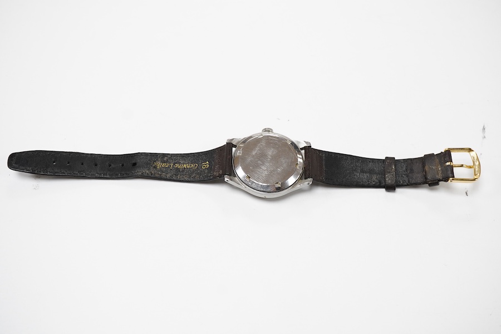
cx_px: 250
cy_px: 167
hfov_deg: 43.6
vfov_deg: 29.9
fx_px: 626
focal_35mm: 45
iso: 1250
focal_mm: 30
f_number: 9
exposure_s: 1/125
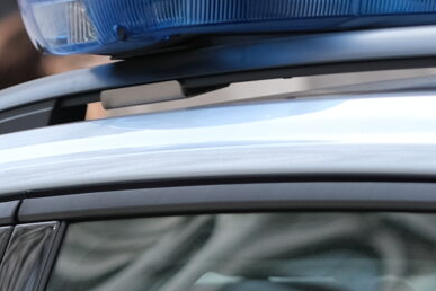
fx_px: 6733
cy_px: 898
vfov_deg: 2.4
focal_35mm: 556
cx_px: -127
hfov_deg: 3.7
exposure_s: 1/500
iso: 200
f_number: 2.5
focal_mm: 56
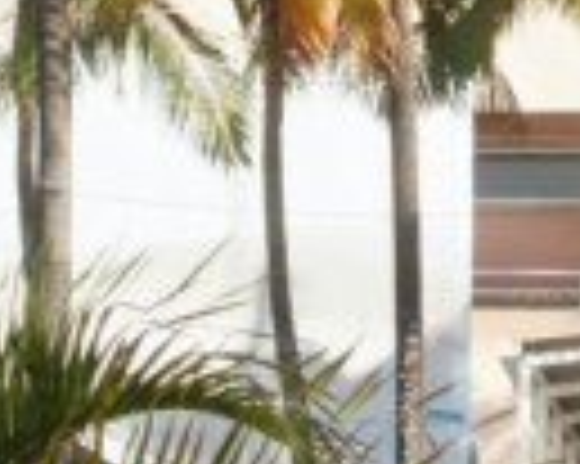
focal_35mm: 611
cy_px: 784
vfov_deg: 2.5
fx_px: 10480
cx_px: 1448
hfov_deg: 3.1
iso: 200
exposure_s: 1/160
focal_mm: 70
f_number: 10
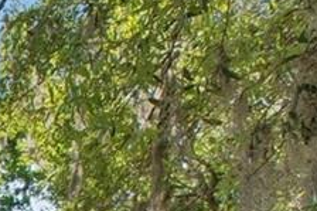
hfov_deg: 10.1
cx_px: -606
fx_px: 1381
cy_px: 680
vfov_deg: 7.5
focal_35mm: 157
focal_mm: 8.4
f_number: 2.8
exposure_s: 1/1000
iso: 110
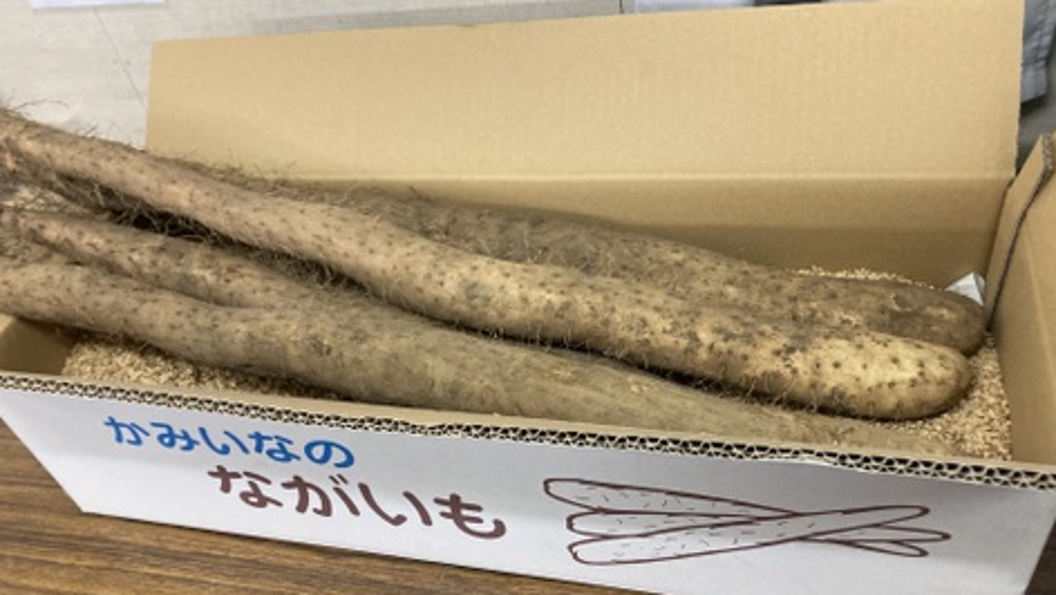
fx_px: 868
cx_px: 532
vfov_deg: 37.8
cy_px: 336
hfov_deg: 62.6
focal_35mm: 31
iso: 320
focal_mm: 3.99
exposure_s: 1/60
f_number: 1.8
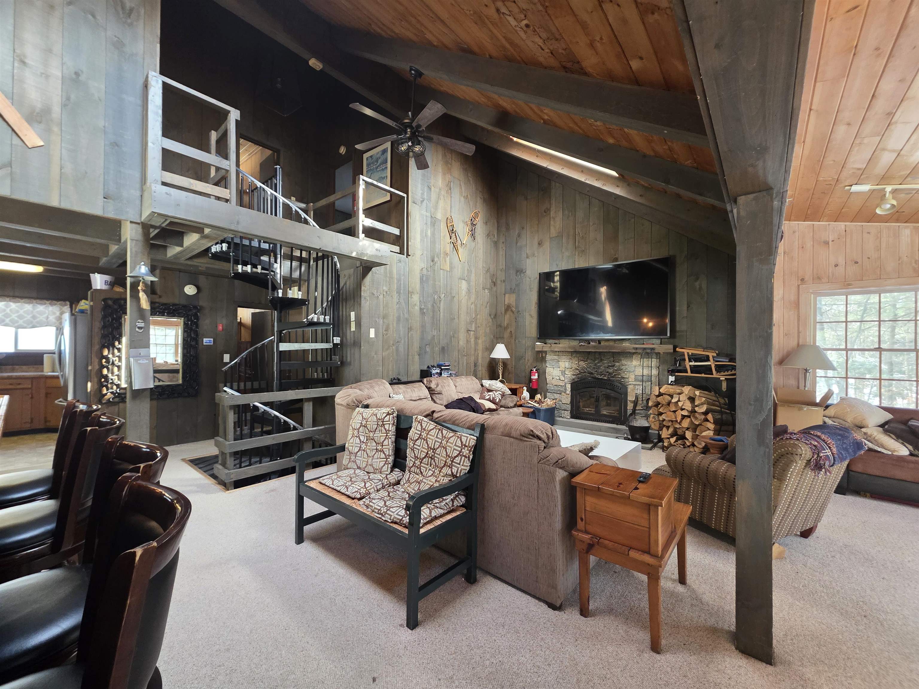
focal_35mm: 13
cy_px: 344
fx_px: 345
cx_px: 460
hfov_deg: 106.2
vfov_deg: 89.9
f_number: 1.9
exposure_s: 1/60
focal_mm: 2.2
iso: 400
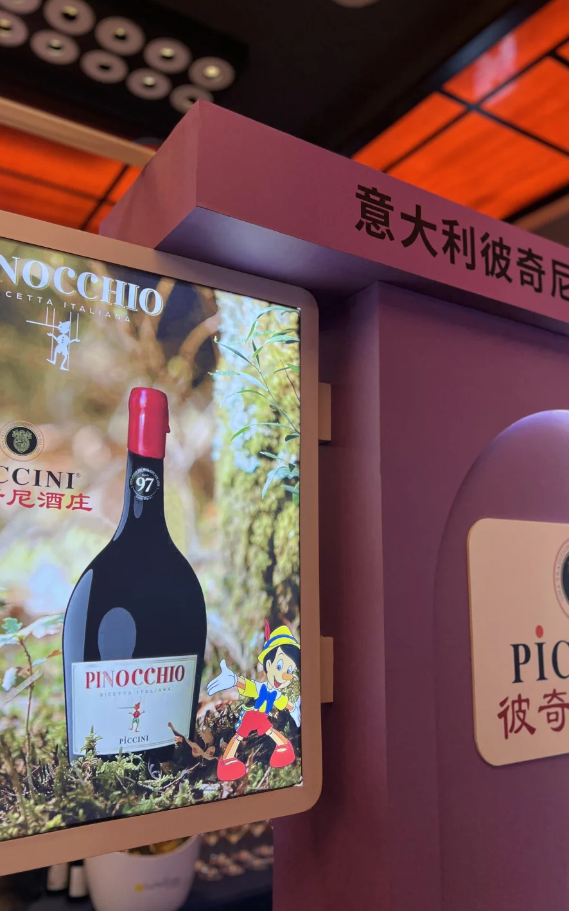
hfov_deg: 44.5
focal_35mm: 28
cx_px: 270
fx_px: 695
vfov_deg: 66.5
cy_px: 453
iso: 40
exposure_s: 1/100
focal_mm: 5.7
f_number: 1.5
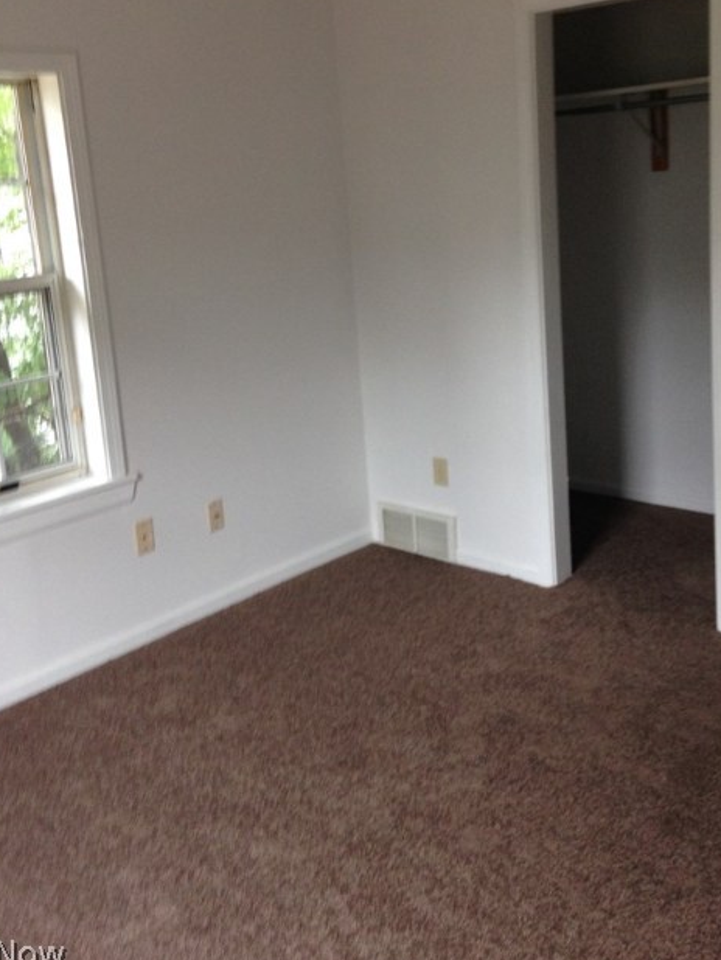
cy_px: 382
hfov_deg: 35.2
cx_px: 351
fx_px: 1138
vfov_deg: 45.5
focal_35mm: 41
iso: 100
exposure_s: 1/20
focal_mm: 4.12
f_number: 2.4
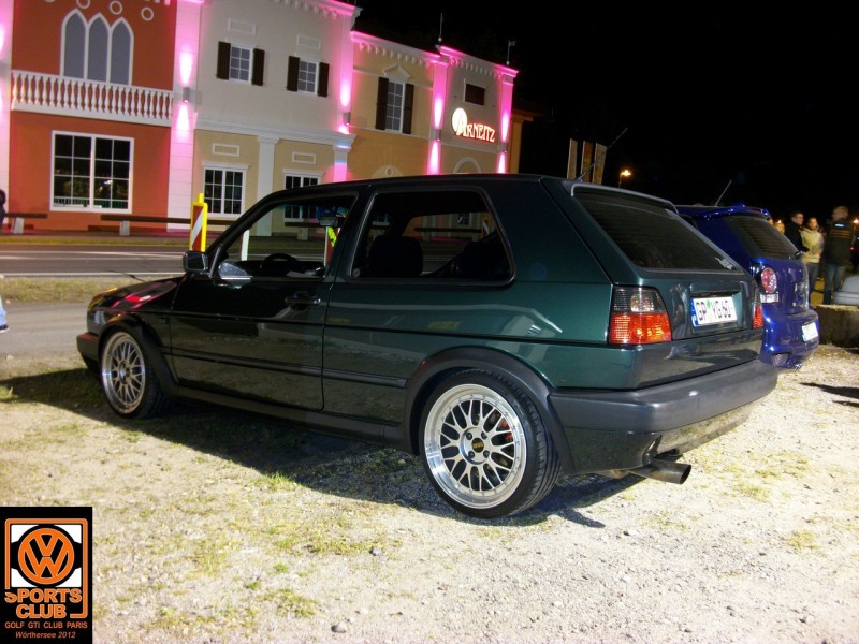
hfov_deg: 54.0
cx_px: 430
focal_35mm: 34
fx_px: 844
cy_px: 322
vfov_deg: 41.8
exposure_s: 1.1
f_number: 2.9
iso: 97
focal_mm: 5.7
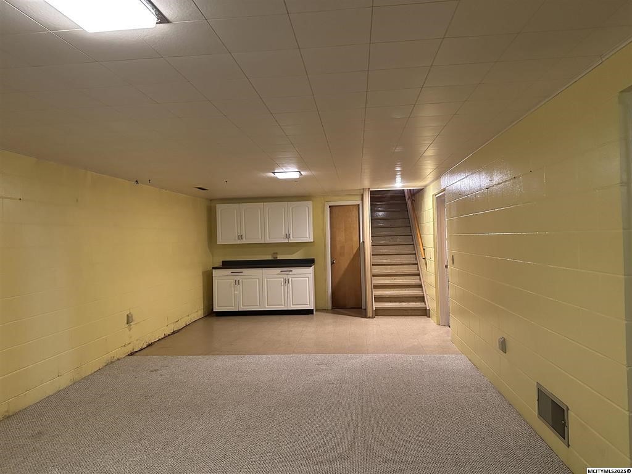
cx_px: 316
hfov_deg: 71.6
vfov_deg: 56.8
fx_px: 438
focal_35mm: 24
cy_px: 237
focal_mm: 6.86
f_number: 1.78
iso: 1000
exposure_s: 1/60
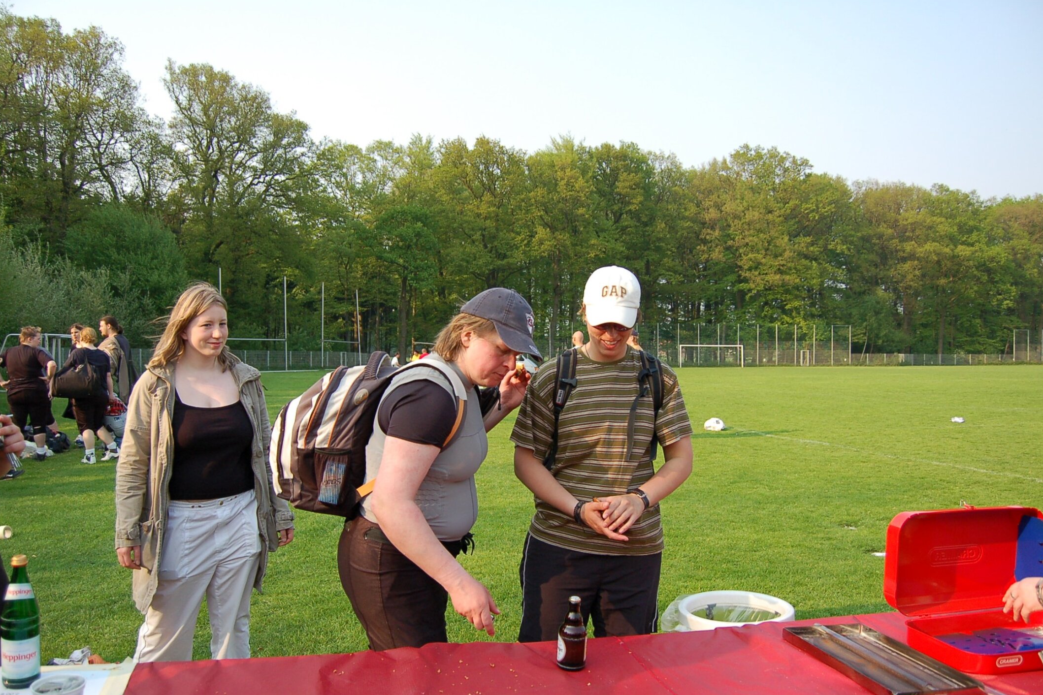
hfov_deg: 65.5
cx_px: 526
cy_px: 353
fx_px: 811
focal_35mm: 28
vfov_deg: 46.4
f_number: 4
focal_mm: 18
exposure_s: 1/1000
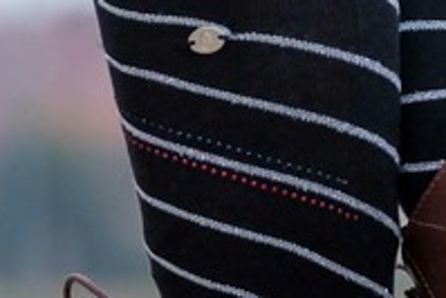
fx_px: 11232
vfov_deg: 1.5
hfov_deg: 2.3
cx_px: 294
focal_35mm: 906
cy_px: 297
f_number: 4
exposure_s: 1/500
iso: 1250
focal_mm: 117.3
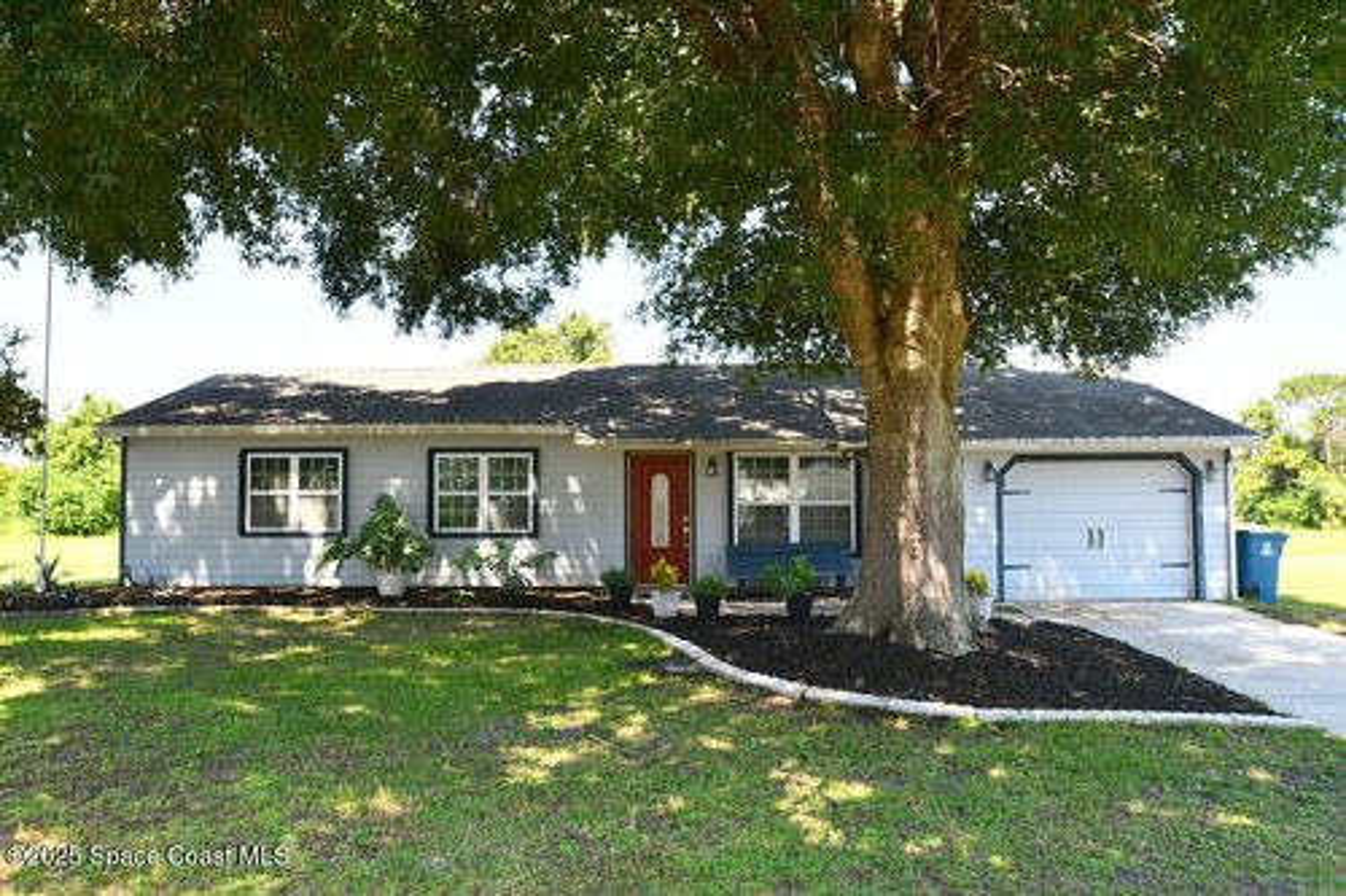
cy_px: 448
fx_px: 934
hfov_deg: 71.5
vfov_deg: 51.3
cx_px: 673
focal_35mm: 25
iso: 1000
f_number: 11
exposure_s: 1/400
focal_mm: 17
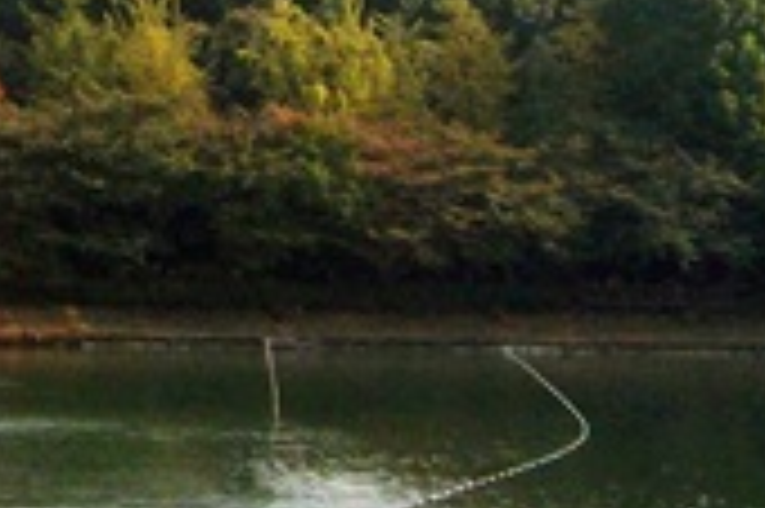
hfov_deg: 13.7
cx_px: -675
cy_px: -607
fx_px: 2802
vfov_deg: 9.5
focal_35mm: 132
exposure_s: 1/900
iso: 80
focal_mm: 4.9
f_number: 3.5
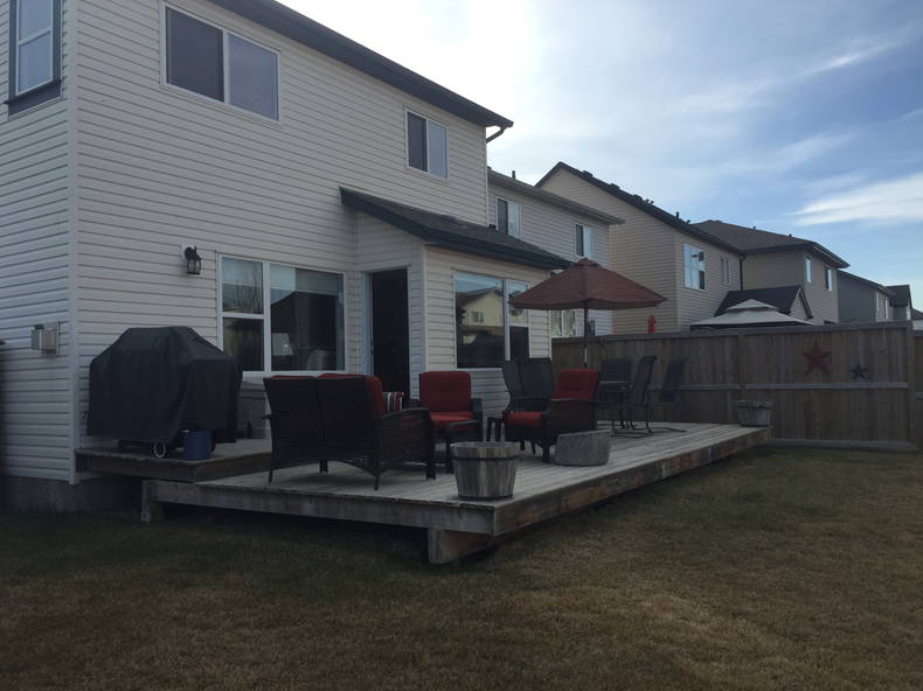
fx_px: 773
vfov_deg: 48.2
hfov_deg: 61.7
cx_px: 462
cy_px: 346
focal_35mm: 29
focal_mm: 4.15
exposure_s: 1/1883
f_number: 2.2
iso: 32
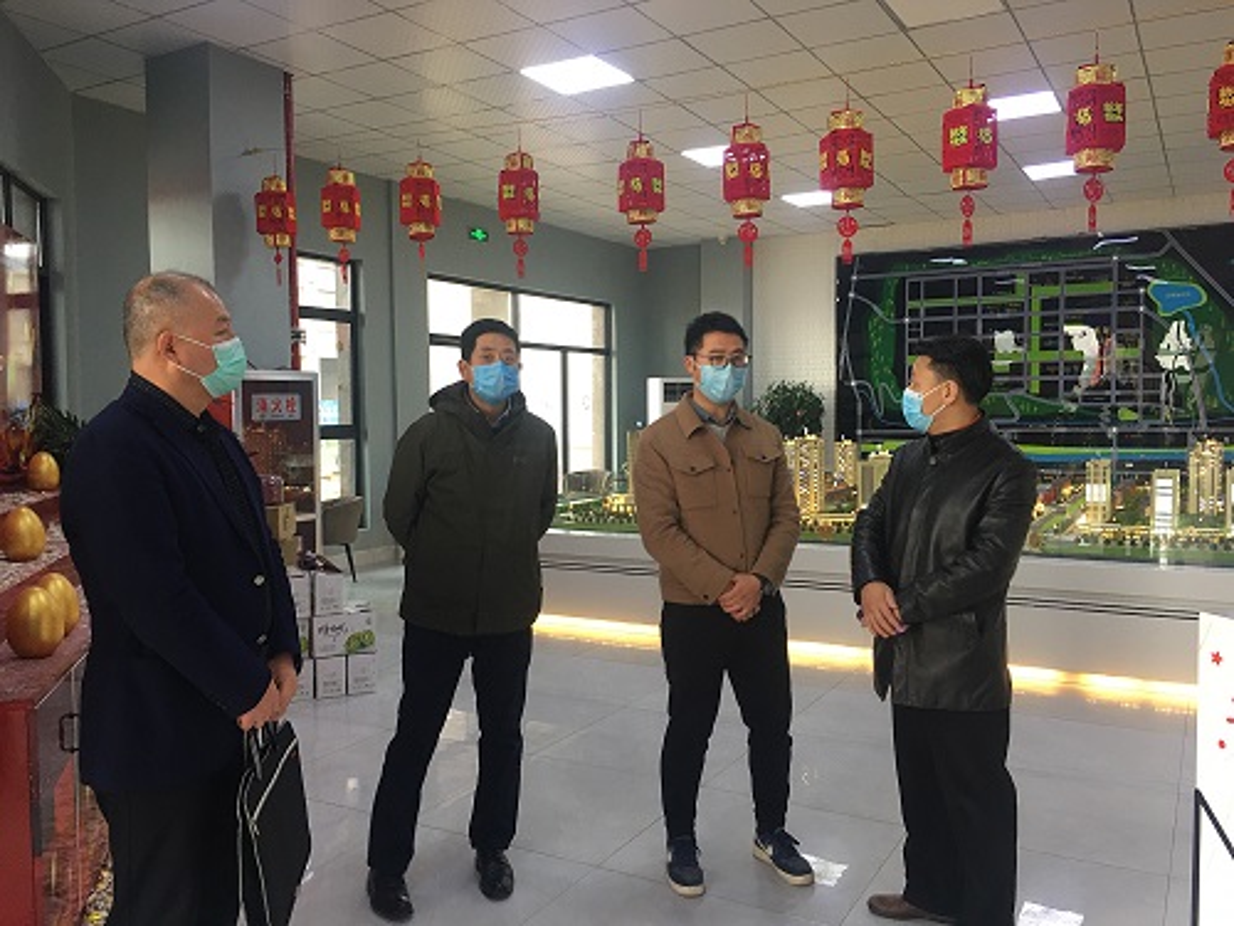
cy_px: 463
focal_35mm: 29
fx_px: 1034
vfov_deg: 48.2
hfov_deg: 61.7
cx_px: 617
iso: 50
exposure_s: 1/17
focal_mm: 4.15
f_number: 2.2
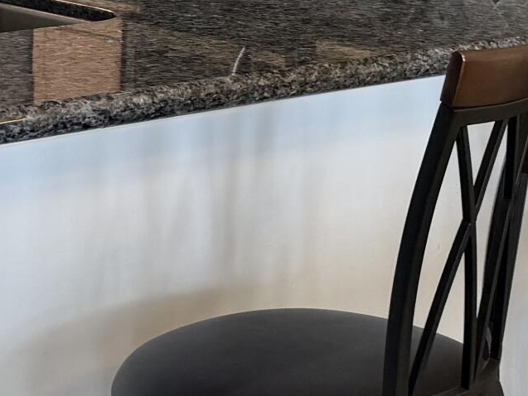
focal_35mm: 113
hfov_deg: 17.4
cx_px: 227
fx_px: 1724
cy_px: -271
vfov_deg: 12.2
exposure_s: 1/60
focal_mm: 6.76
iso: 160
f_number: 1.78
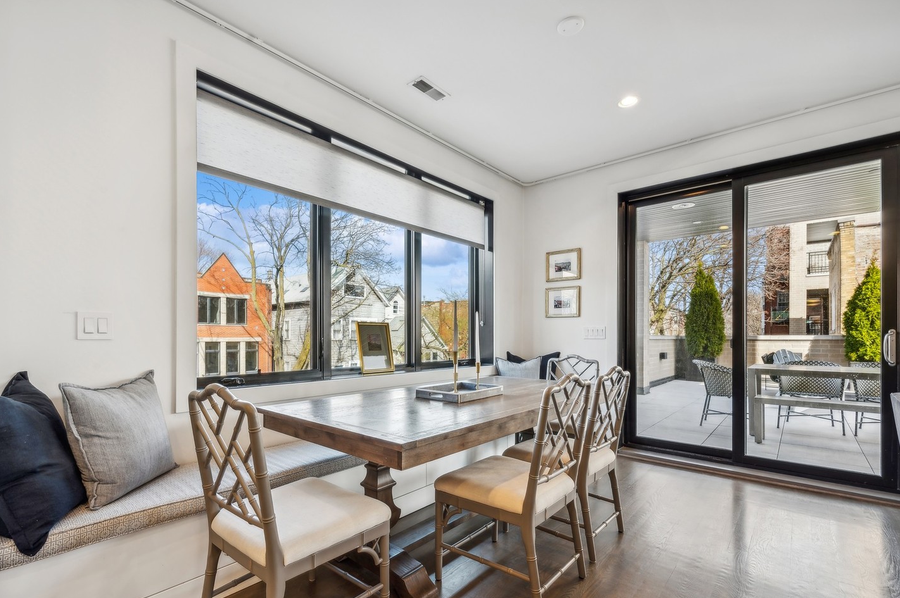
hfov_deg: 96.7
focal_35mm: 16
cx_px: 431
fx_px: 400
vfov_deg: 73.3
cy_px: 339
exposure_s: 1/13
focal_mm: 14
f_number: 10
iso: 100
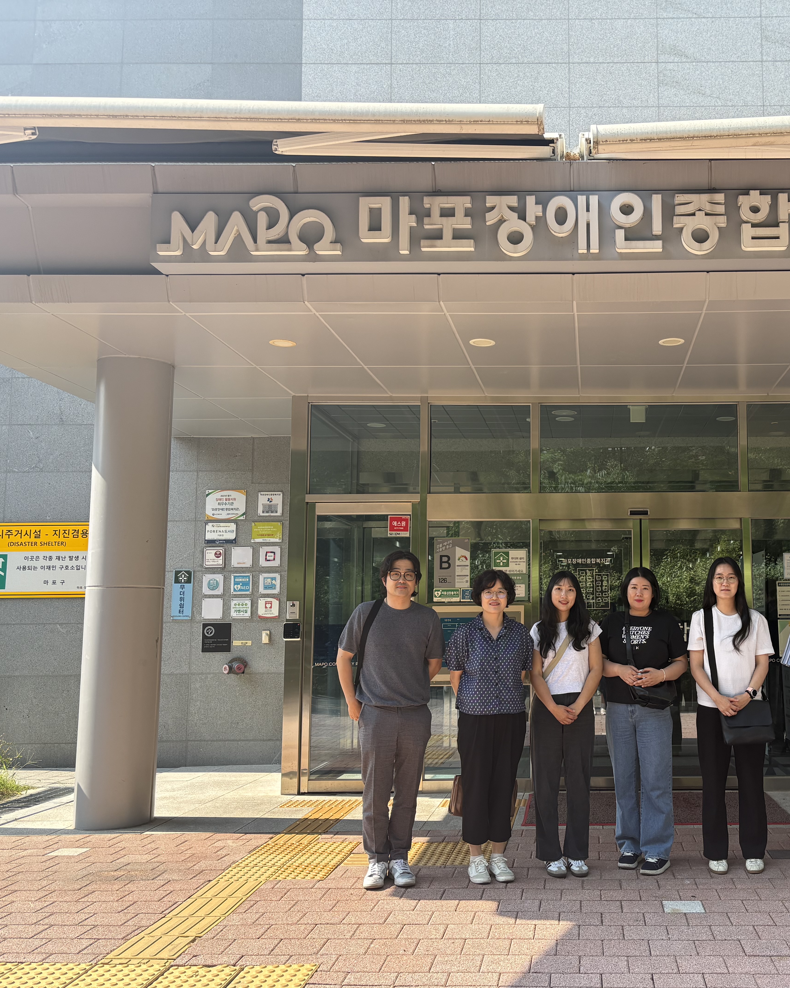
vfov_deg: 52.8
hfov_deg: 42.0
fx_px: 994
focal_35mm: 34
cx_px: 593
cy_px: 496
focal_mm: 5.96
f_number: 1.6
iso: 64
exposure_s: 1/830
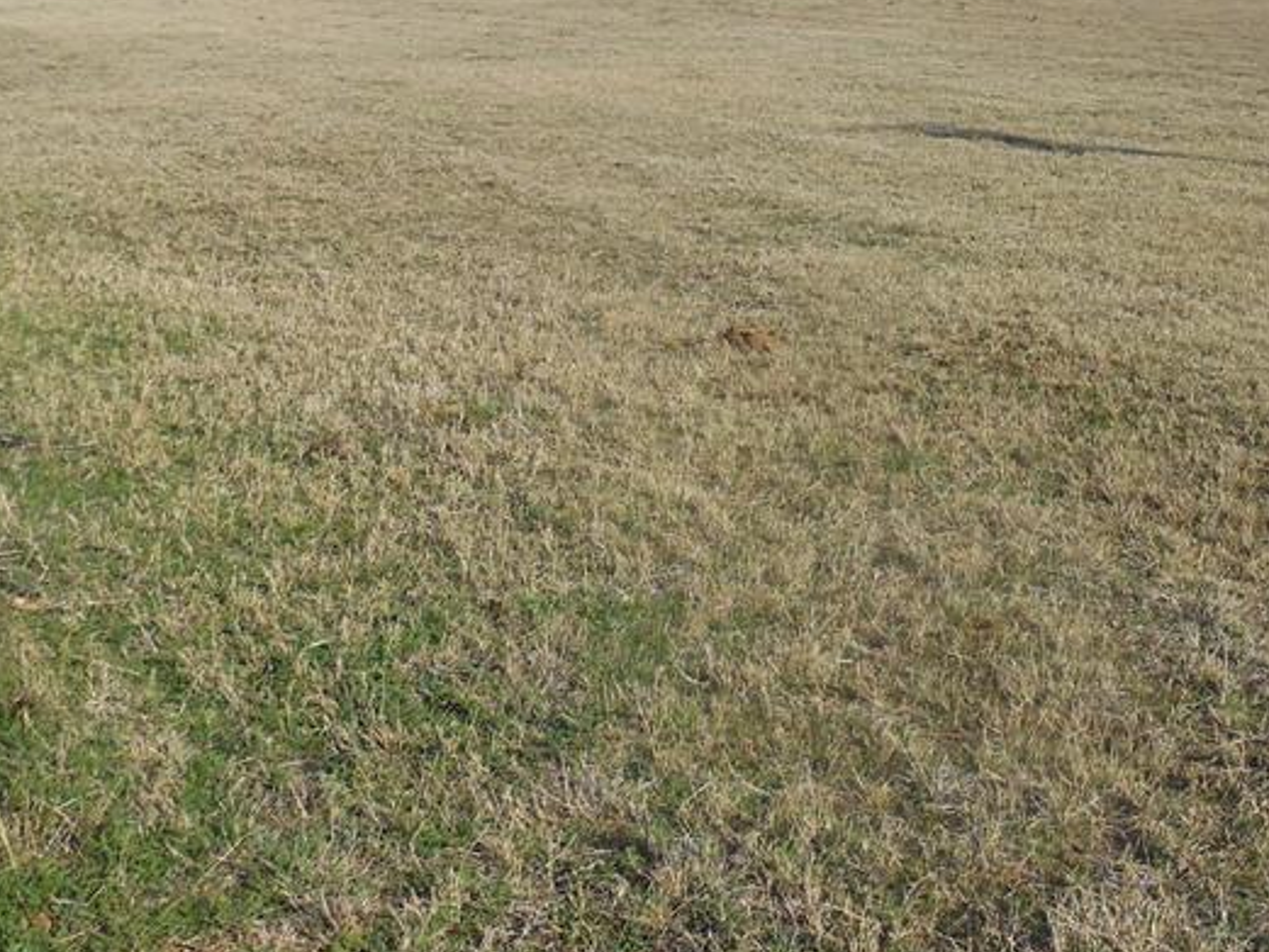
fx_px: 2163
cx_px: 1004
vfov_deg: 24.2
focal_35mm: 59
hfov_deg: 31.9
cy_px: 117
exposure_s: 1/2000
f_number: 3.2
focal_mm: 5.3
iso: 125
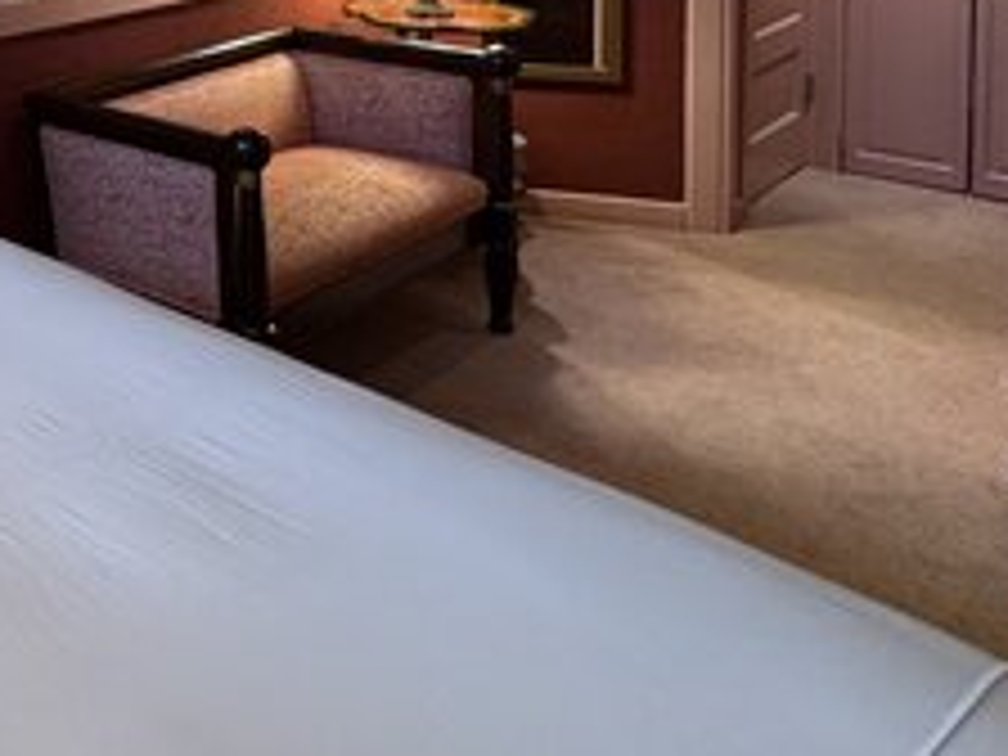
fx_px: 1165
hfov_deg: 34.7
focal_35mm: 40
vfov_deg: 30.7
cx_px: -266
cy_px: -140
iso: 250
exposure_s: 1/60
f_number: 2.2
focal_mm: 2.22
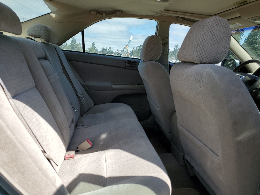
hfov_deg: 67.3
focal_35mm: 26
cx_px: 130
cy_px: 98
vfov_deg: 53.1
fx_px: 195
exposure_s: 1/1667
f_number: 1.5
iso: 50
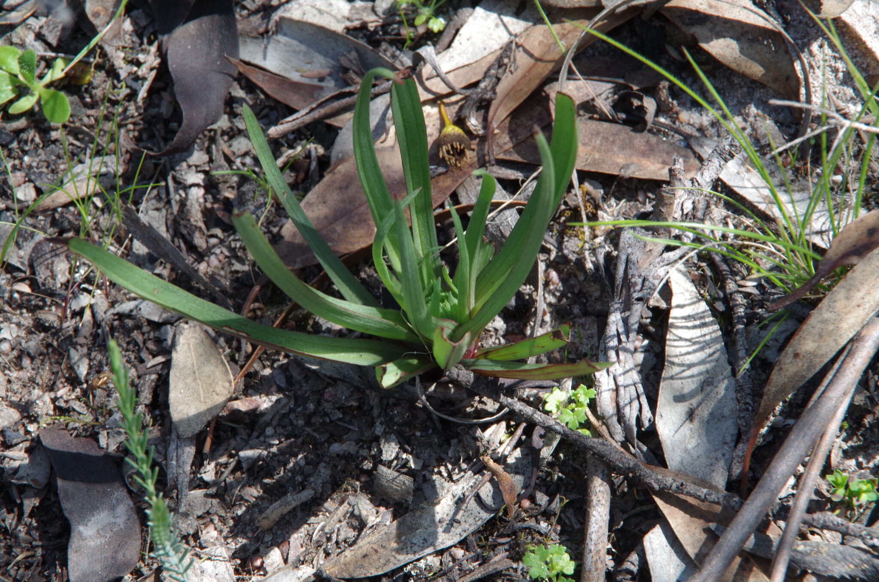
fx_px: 4921
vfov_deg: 6.8
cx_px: 440
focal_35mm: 202
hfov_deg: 10.2
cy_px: 291
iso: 800
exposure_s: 1/100
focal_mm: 135
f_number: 14
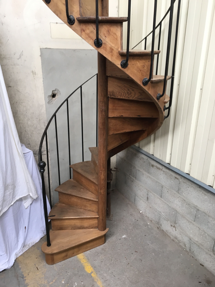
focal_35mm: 29
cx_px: 108
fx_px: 240
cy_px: 144
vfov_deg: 61.7
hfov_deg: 48.2
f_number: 2.2
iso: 100
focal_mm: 4.15
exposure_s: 1/33
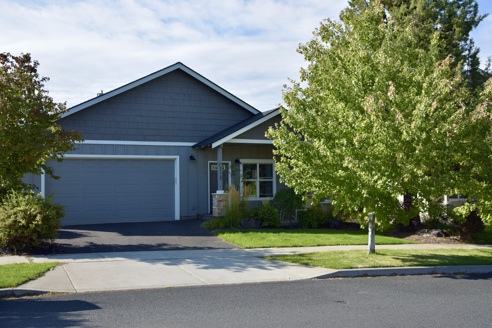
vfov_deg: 34.2
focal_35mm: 39
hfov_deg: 49.6
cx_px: 246
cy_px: 164
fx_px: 533
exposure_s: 1/400
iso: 100
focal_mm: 26
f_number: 5.6
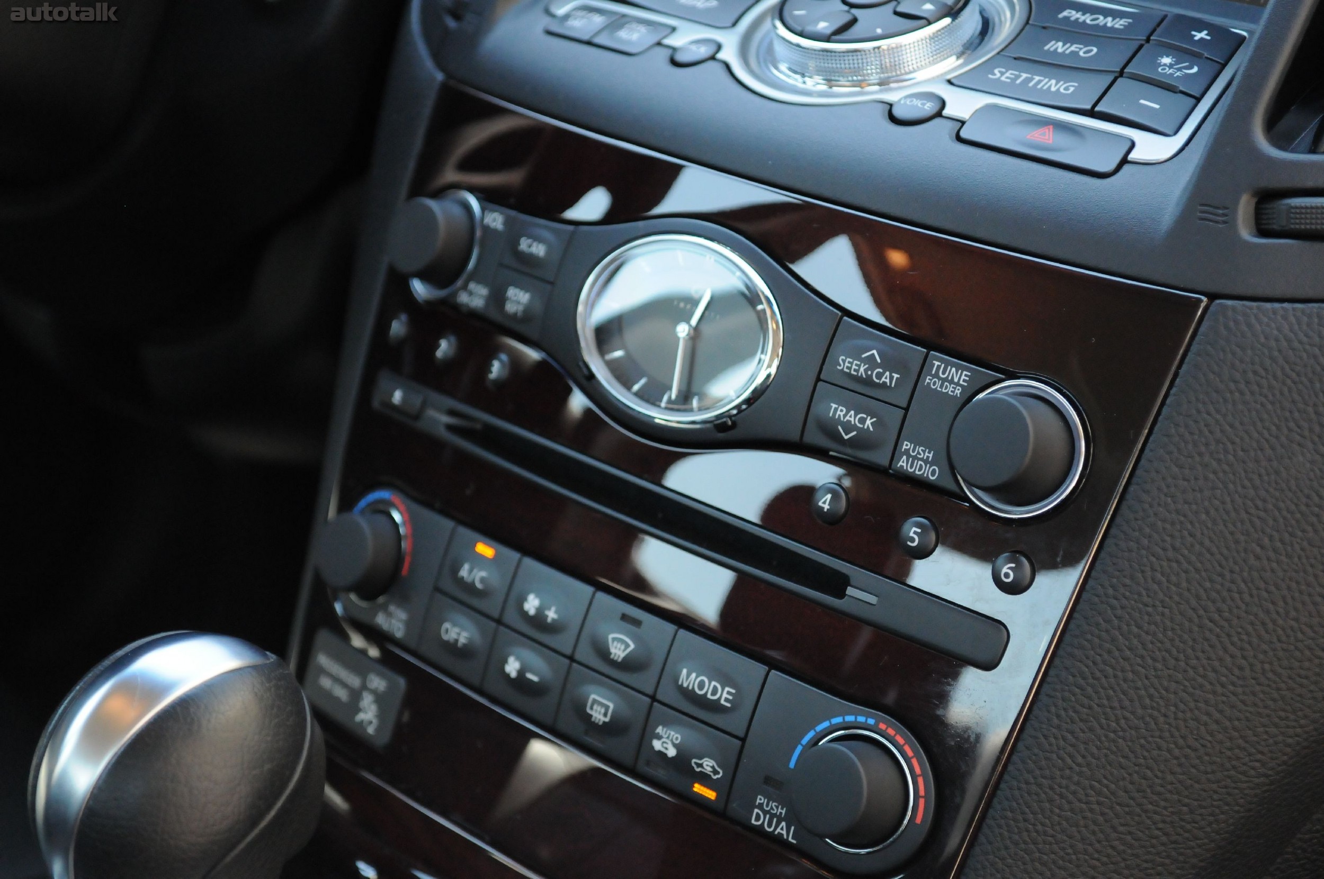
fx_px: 2480
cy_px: 440
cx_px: 662
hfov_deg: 29.9
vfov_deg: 20.1
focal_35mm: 68
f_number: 5.6
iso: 2000
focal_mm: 45
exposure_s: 1/500
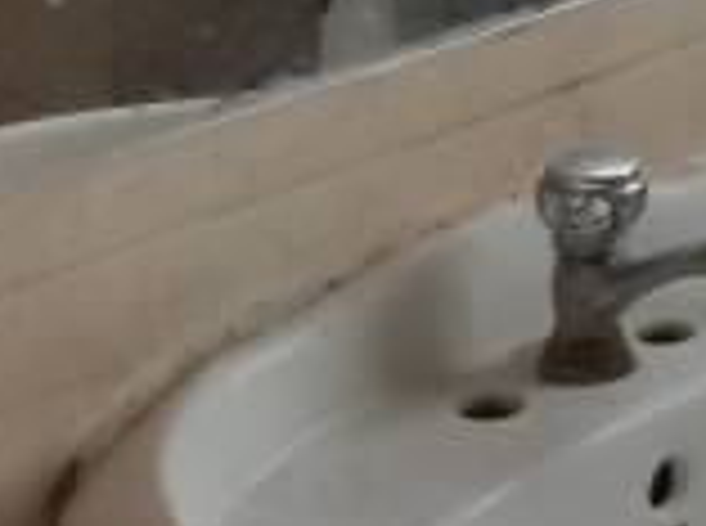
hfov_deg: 12.4
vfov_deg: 10.1
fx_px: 2808
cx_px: 1479
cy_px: -400
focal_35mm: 138
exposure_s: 1/342
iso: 112
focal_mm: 4.75
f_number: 1.75
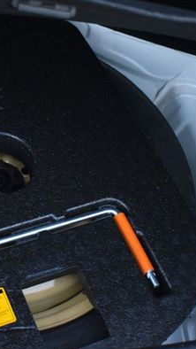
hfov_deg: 17.3
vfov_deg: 30.6
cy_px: 182
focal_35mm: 69
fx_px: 635
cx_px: 26
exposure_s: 1/125
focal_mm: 27
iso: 3200
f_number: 4
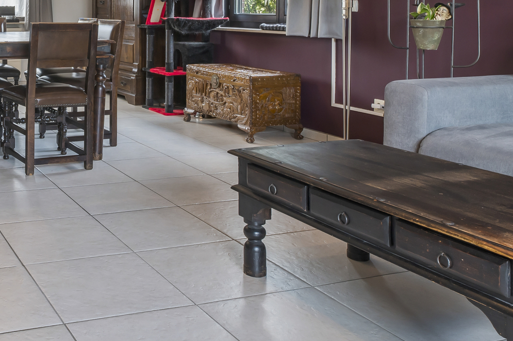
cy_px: 26
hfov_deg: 42.5
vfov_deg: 30.9
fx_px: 584
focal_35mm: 41
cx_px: 30
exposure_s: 1/10
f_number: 13
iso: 250
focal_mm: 17
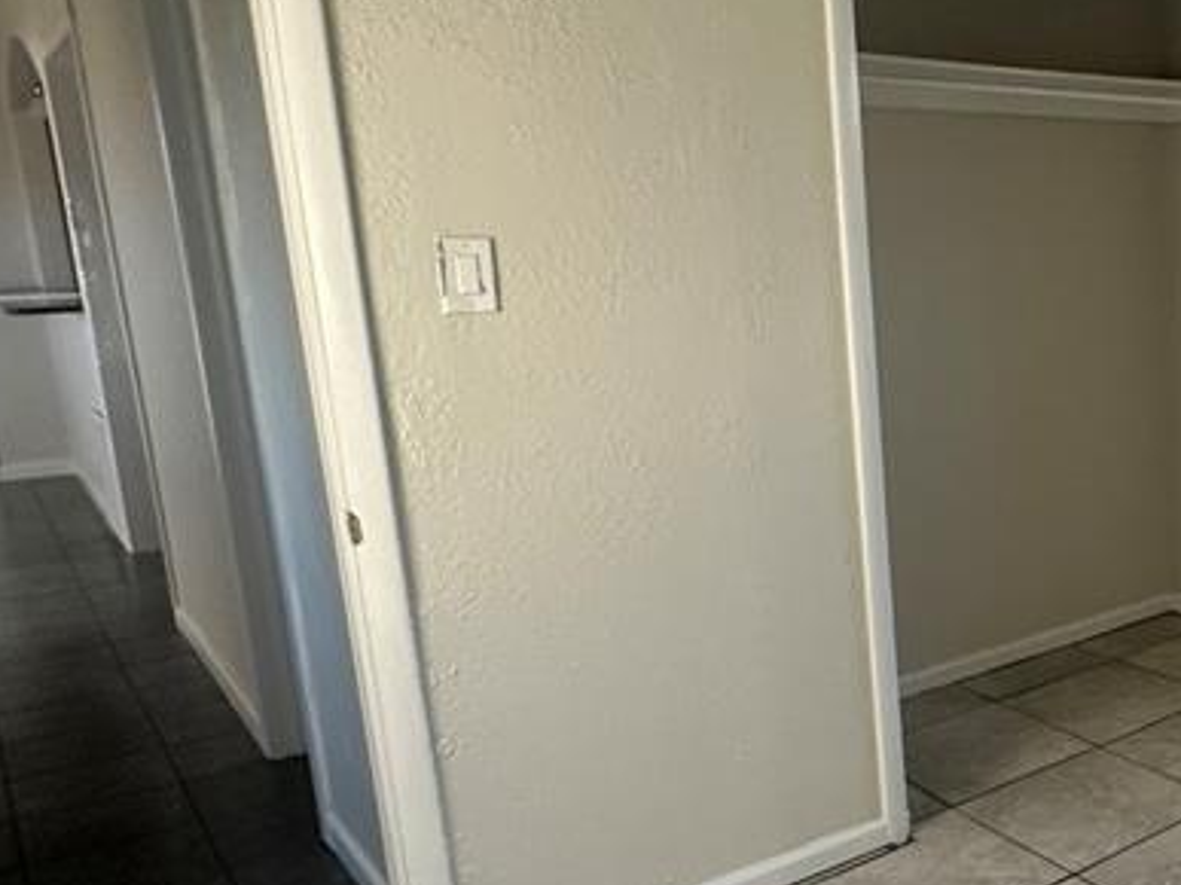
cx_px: 1239
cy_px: 465
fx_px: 1262
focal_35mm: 37
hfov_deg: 41.8
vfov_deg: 38.6
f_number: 2.2
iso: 125
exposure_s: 1/99
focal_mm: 2.22
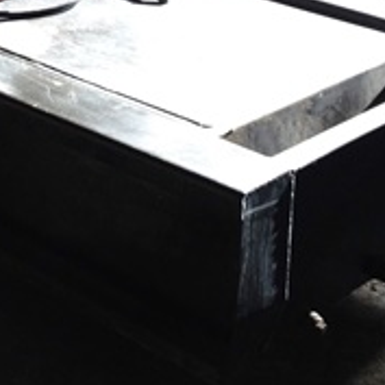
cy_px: -82
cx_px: 1
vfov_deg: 14.5
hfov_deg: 14.8
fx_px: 1460
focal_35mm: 116
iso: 64
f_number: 2.4
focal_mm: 4.28
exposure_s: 1/120
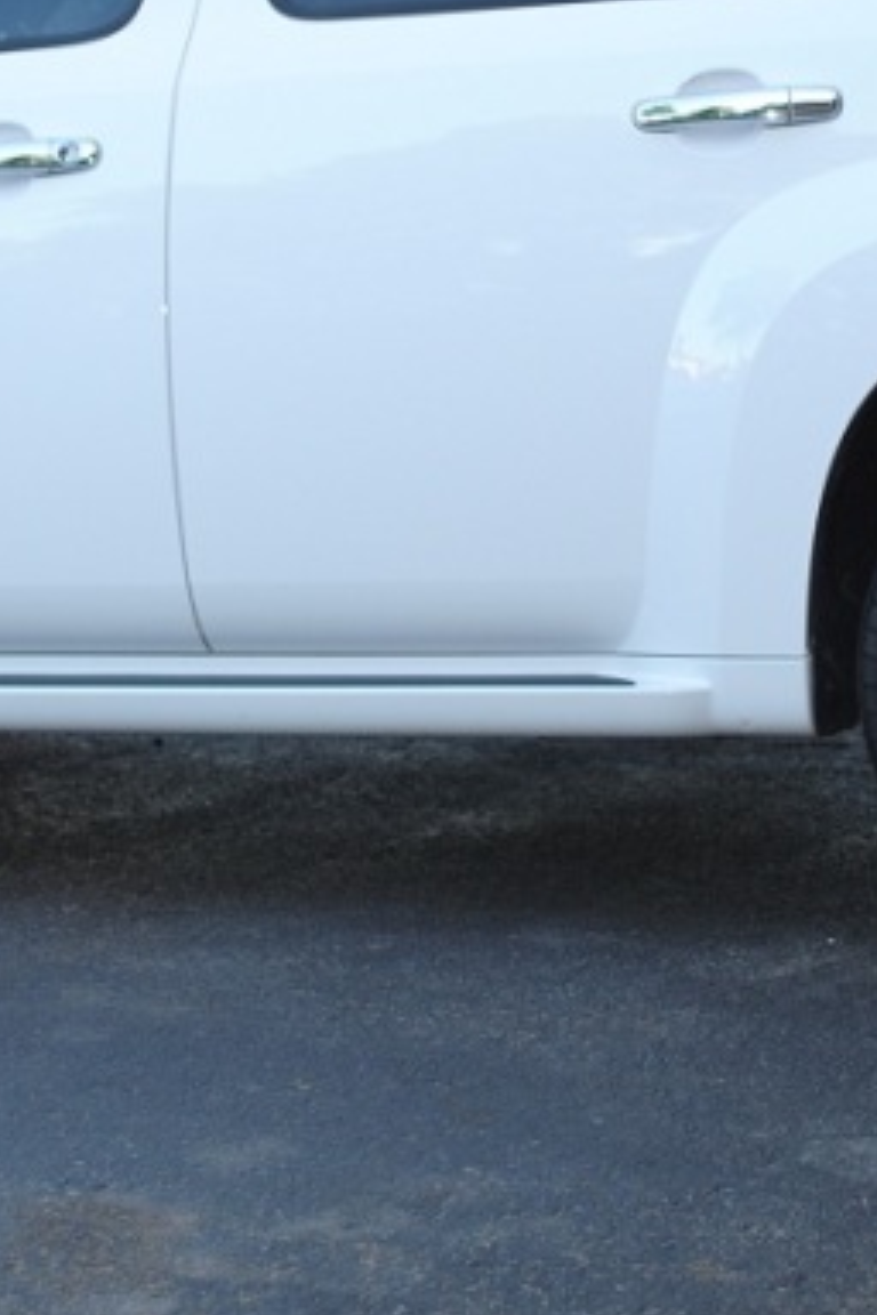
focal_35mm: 80
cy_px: 419
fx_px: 2923
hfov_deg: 17.1
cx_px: 478
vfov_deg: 25.2
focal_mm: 20
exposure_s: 1/125
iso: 140
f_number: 3.8
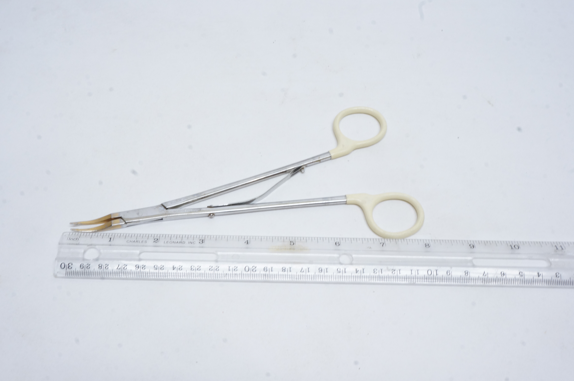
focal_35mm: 40
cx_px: 276
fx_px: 630
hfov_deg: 49.0
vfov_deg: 33.7
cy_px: 194
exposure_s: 1/6
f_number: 20
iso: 800
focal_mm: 25
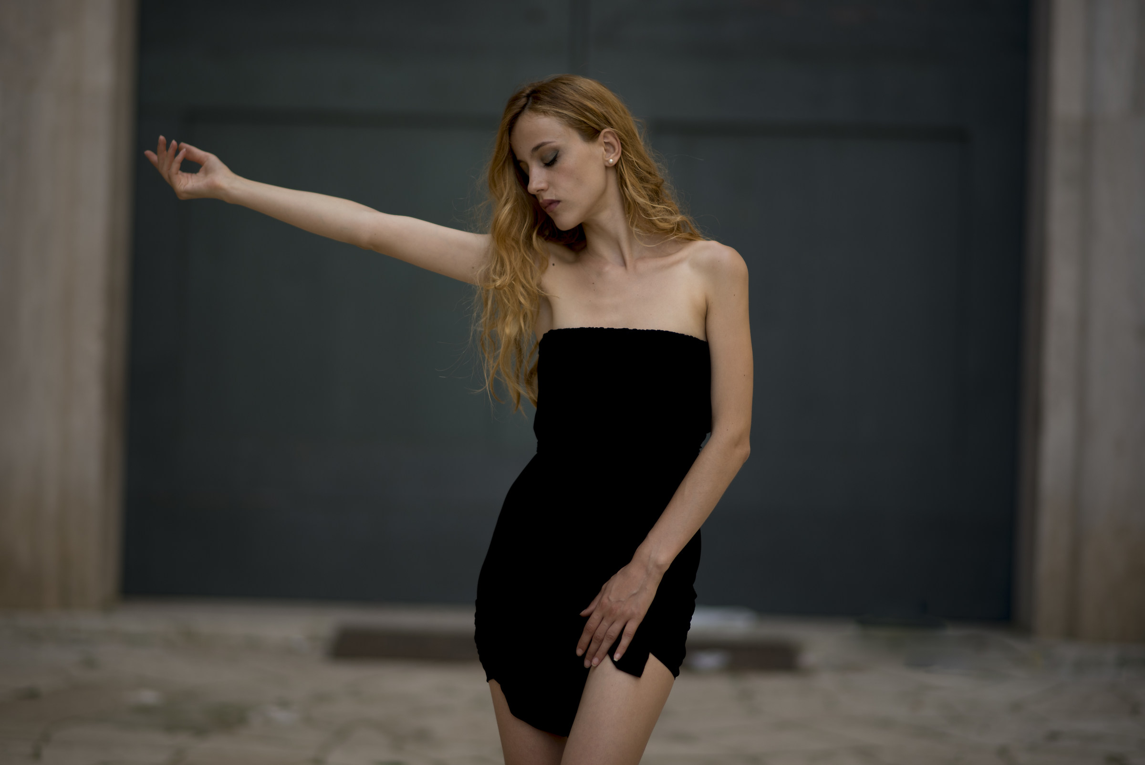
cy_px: 382
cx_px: 572
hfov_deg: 23.9
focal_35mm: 85
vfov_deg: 16.1
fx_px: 2704
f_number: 1.4
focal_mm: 85
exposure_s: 1/1250
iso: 160
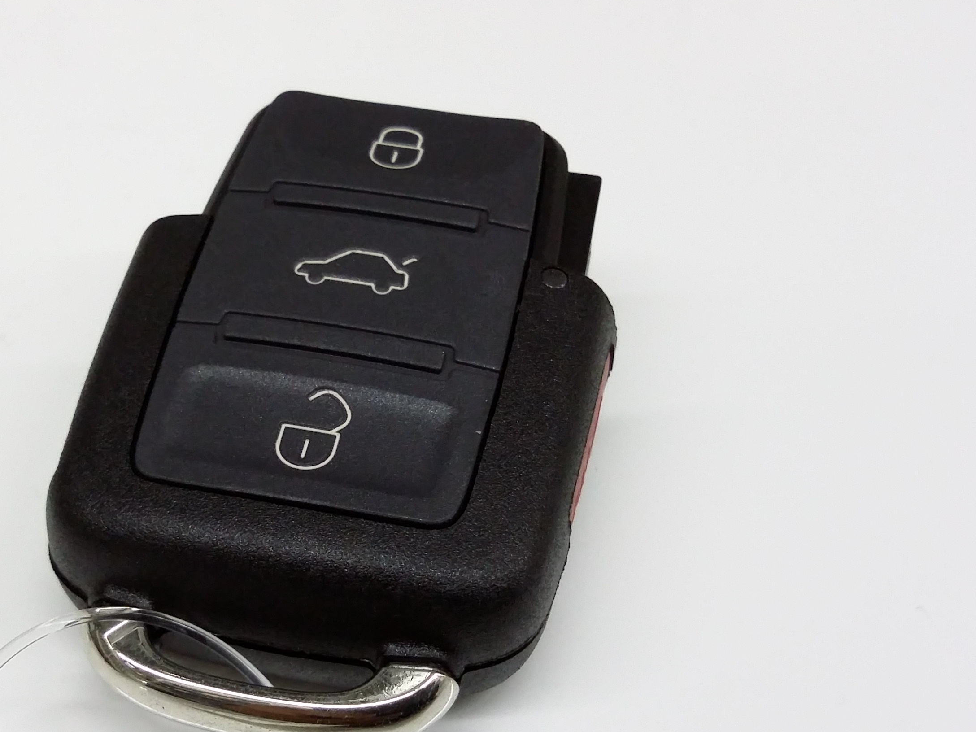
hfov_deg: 39.2
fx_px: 1353
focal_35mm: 48
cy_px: 439
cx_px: 322
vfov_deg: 30.2
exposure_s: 1/20
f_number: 2.4
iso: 160
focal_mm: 3.4
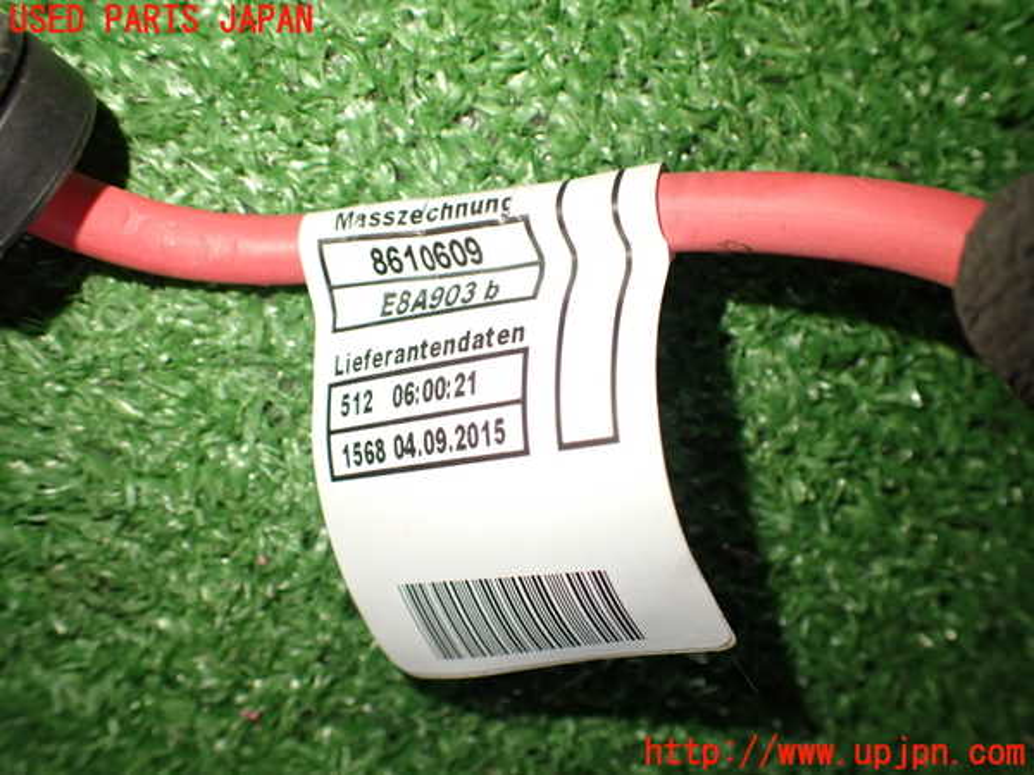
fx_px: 896
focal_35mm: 30
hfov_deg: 60.0
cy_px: 388
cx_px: 517
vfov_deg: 46.8
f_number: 2.3
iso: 320
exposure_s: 1/125
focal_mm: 5.4
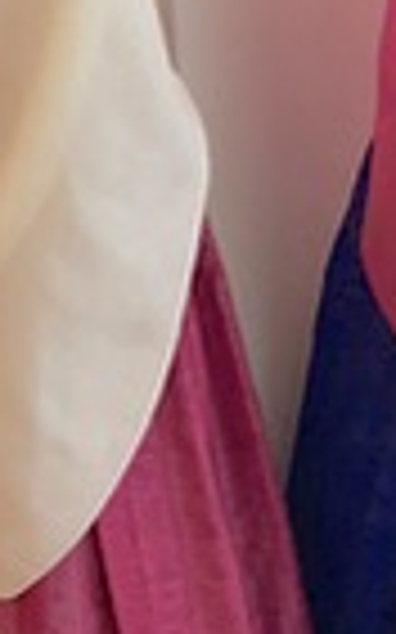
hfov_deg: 8.9
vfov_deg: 14.0
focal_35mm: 147
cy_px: 647
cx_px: 182
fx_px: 2541
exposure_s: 1/5
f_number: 1.8
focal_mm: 3.99
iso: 80
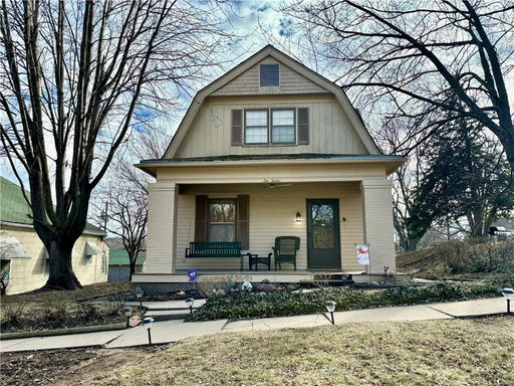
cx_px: 257
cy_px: 193
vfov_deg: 53.1
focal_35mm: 26
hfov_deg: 67.3
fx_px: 386
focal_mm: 5.96
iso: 50
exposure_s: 1/1912
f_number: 1.6
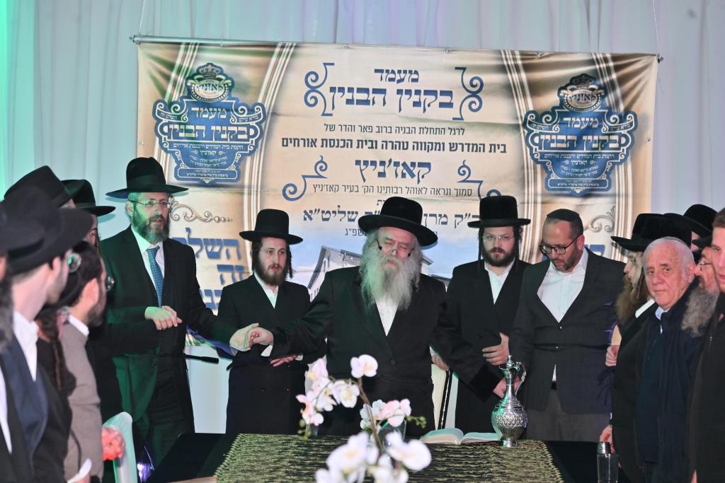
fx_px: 2417
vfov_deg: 11.4
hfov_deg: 17.1
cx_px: 362
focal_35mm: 120
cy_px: 242
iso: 1000
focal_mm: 120
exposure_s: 1/125
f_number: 5
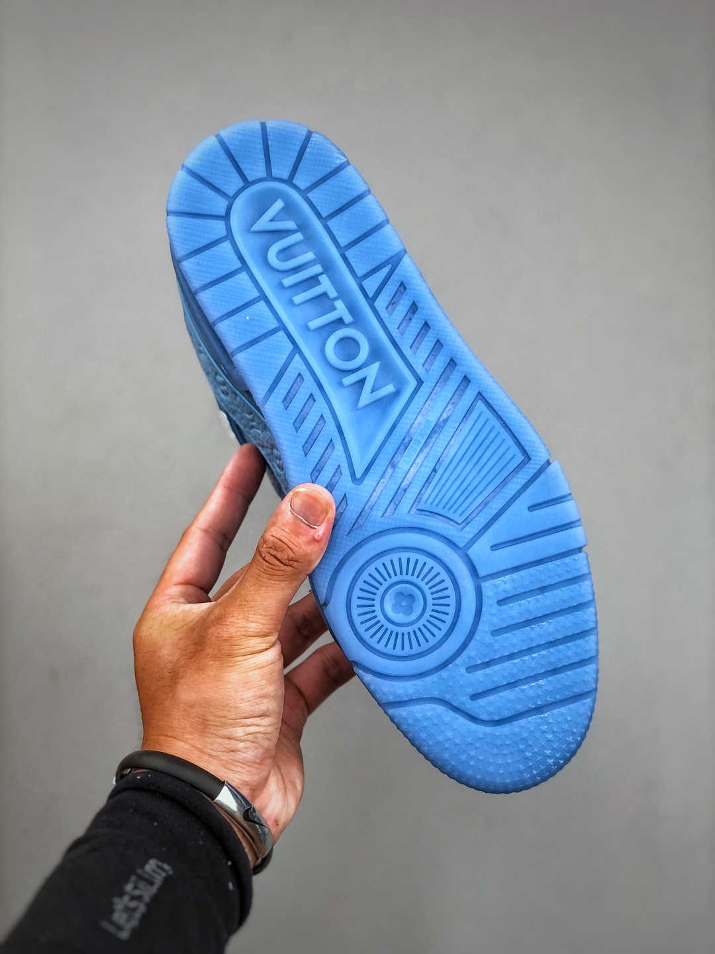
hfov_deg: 25.7
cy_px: 477
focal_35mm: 57
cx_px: 358
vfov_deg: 33.8
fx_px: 1570
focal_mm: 6.6
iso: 25
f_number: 2.8
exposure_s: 1/50
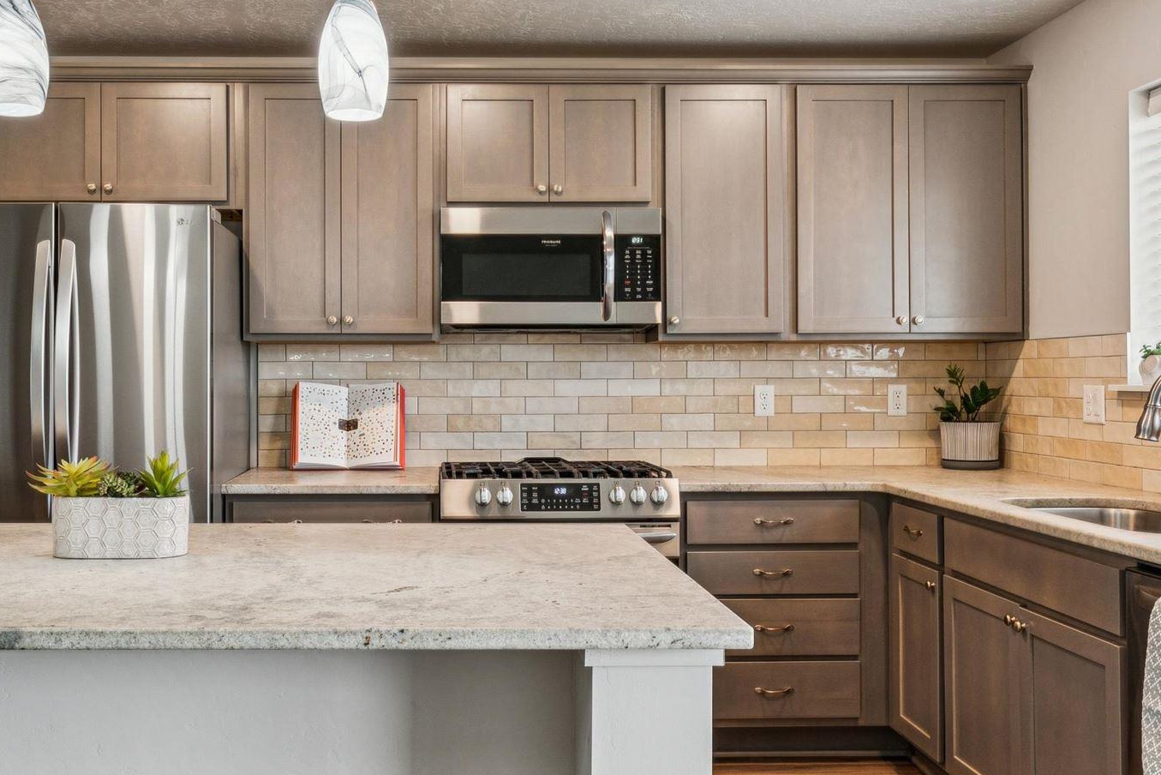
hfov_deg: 52.8
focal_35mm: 36
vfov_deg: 36.8
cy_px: 371
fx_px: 1162
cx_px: 474
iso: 400
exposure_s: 1/10
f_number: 13
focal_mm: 15.9
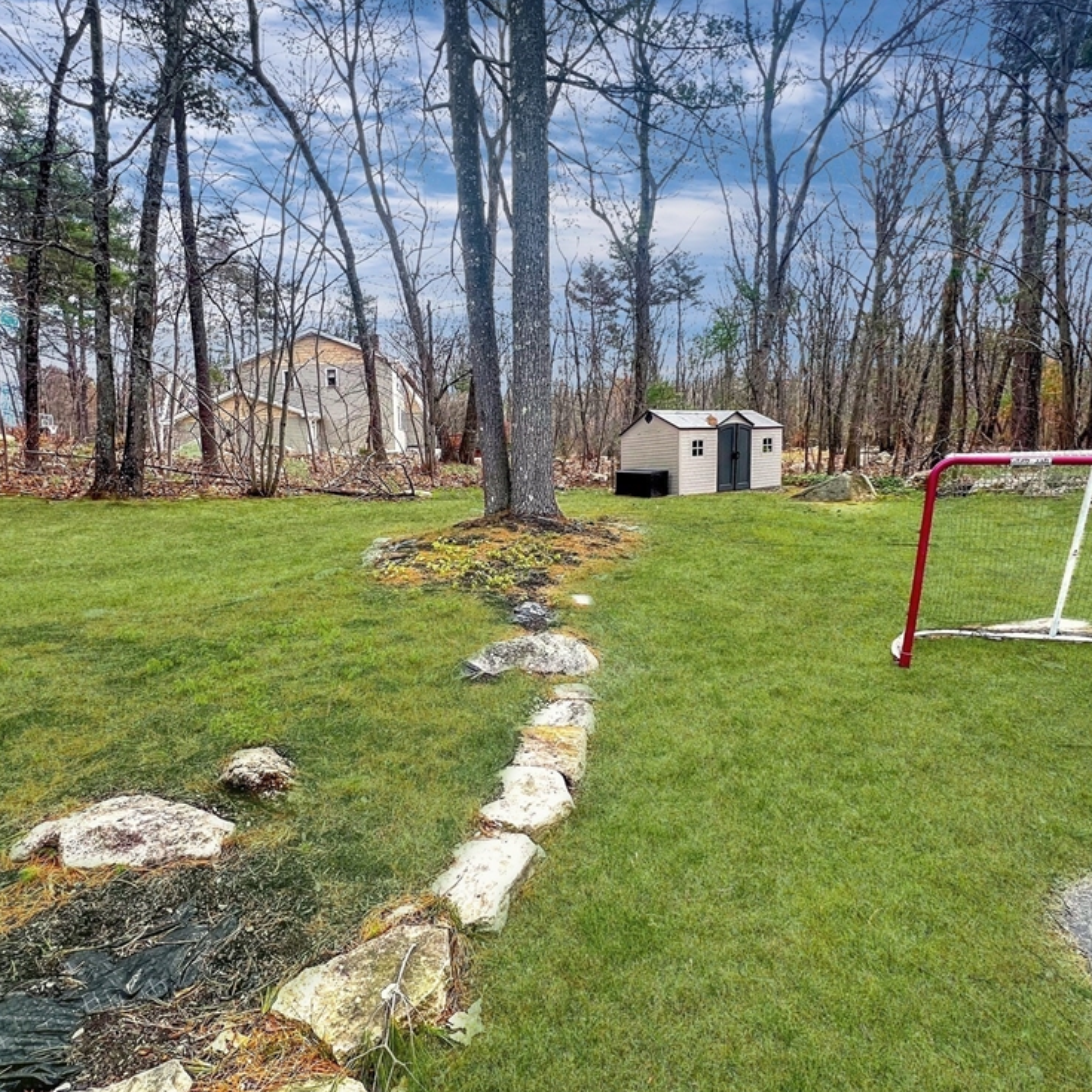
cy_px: 544
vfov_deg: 87.4
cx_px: 617
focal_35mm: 16
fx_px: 571
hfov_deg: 87.0
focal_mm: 1.57
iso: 32
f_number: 1.8
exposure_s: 1/350
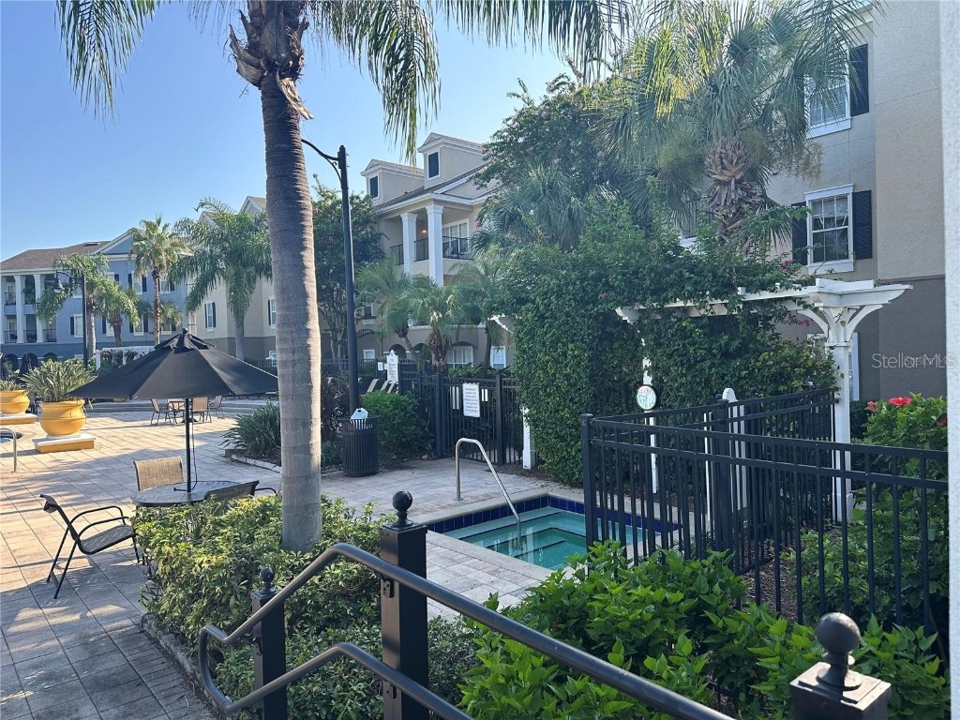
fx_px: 666
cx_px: 480
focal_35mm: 24
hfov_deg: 71.6
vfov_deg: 56.8
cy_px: 360
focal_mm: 6.86
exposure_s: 1/864
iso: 80
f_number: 1.78
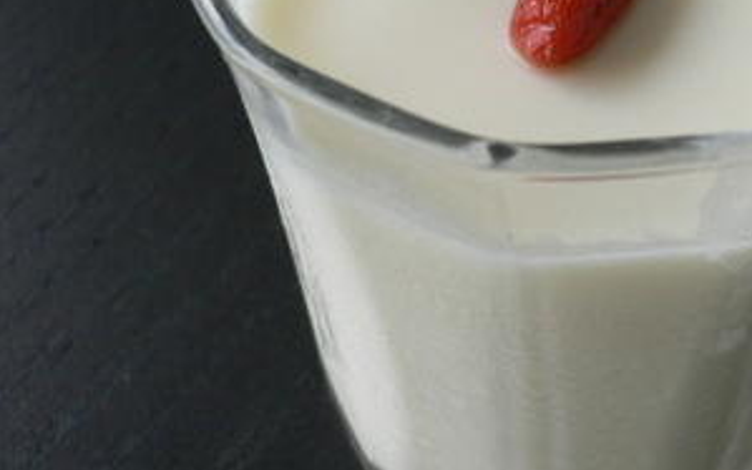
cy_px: 97
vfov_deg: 20.7
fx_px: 1271
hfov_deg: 32.2
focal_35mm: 62
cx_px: 581
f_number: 2.8
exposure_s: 1/80
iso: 100
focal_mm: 5.8
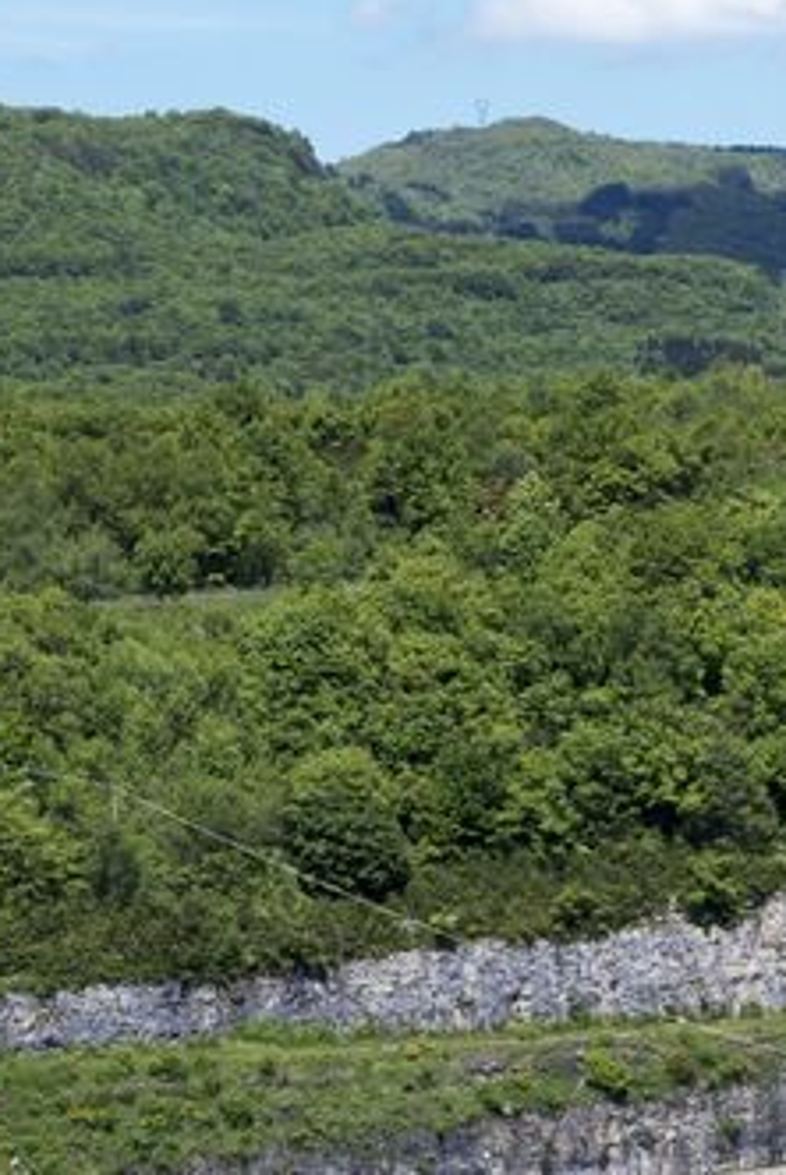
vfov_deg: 11.0
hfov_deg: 7.3
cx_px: 1239
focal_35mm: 185
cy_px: 1288
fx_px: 6046
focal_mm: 48
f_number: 11
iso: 160
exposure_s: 1/200
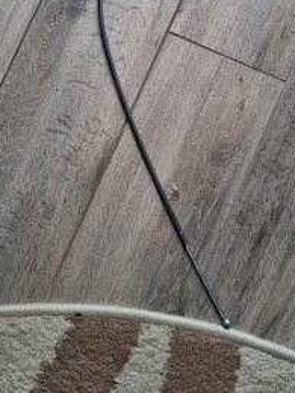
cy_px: 92
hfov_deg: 35.9
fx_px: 455
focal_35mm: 40
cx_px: 168
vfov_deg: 45.0
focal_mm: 5.4
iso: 500
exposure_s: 1/25
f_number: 1.8
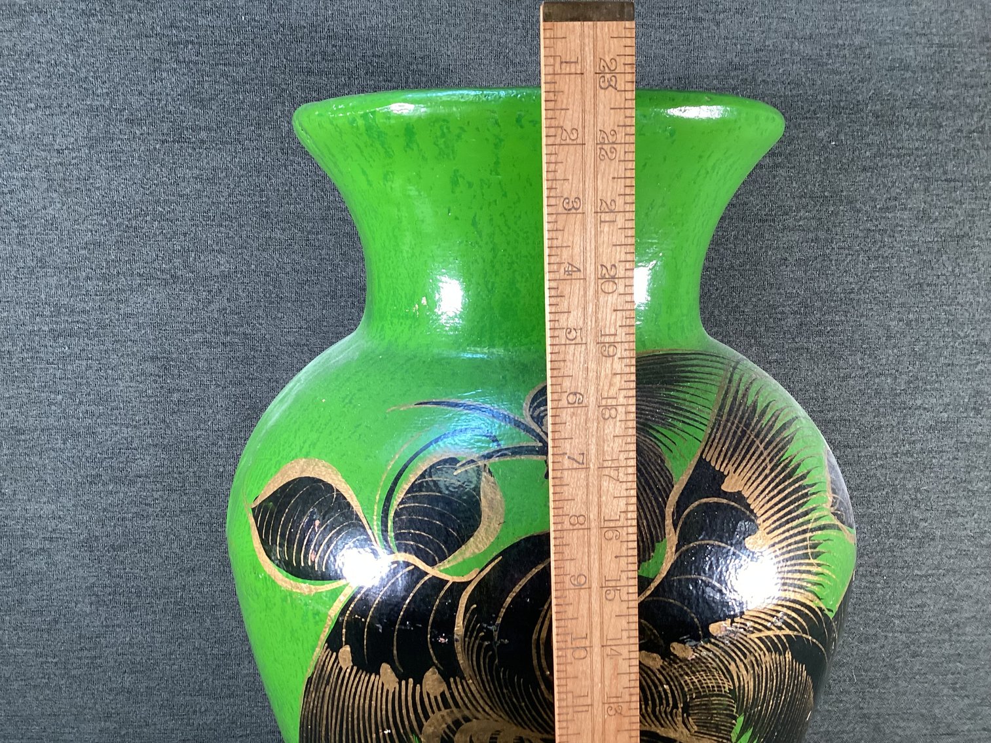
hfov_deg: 58.3
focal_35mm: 31
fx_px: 888
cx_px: 496
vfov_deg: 45.4
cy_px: 372
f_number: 2.4
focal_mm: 3.3
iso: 160
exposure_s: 1/60
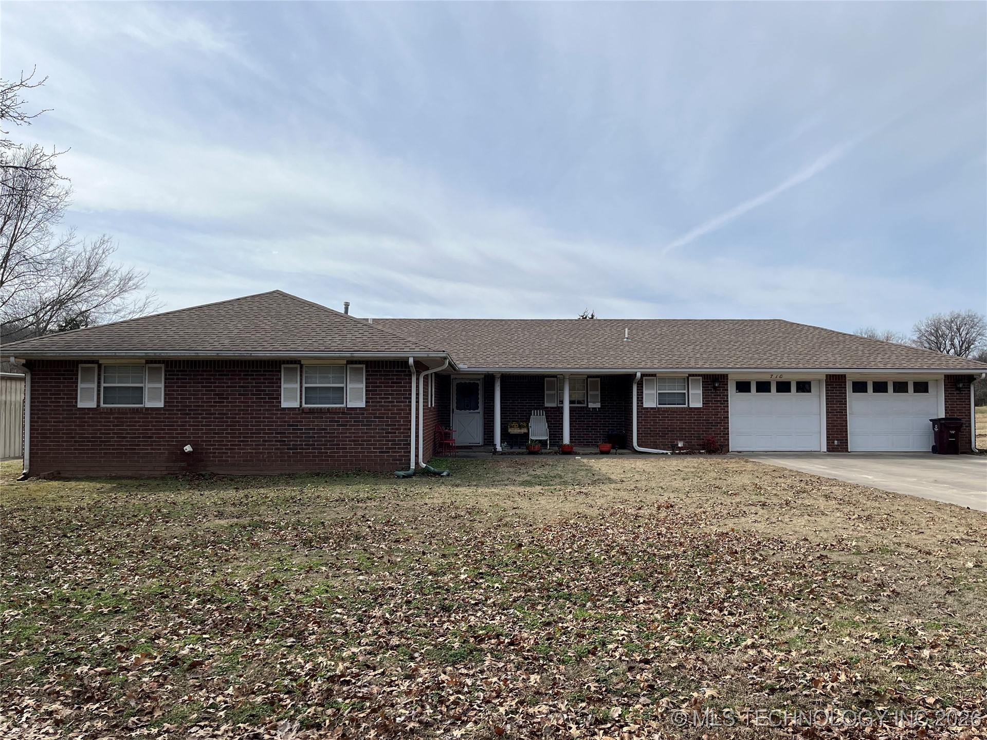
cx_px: 494
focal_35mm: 26
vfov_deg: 53.1
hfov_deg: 67.3
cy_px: 370
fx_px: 741
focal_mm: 5.1
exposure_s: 1/5319
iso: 50
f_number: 1.6
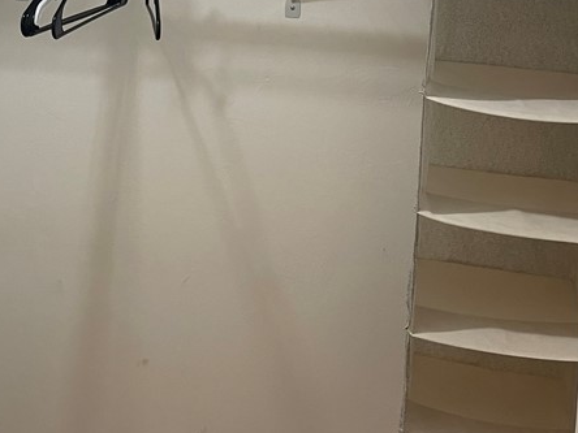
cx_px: 191
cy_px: 3
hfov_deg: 31.9
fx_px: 1002
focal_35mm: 60
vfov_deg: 23.4
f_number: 1.6
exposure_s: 1/60
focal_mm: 4.2
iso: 100
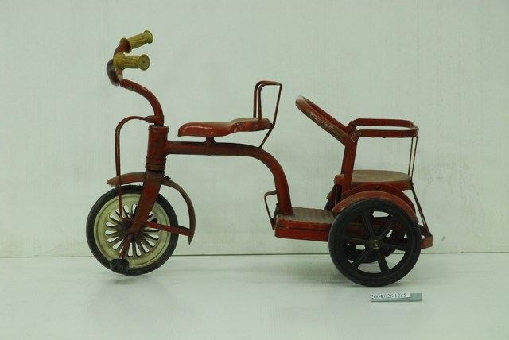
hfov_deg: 19.4
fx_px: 1486
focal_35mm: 105
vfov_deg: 13.1
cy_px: 170
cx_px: 254
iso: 1000
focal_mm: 70
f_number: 8
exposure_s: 1/10
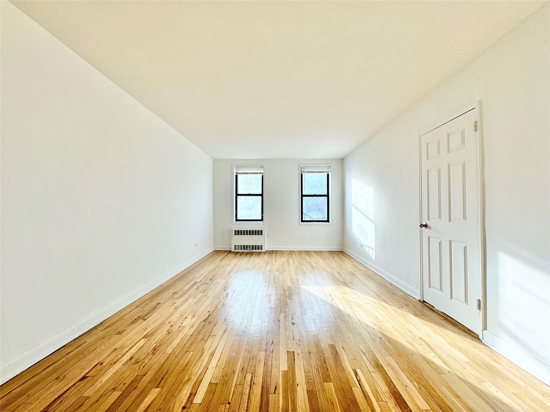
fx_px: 222
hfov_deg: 102.1
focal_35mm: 14
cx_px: 275
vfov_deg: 85.7
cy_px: 206
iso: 40
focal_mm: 2.22
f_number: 2.2
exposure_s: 1/268
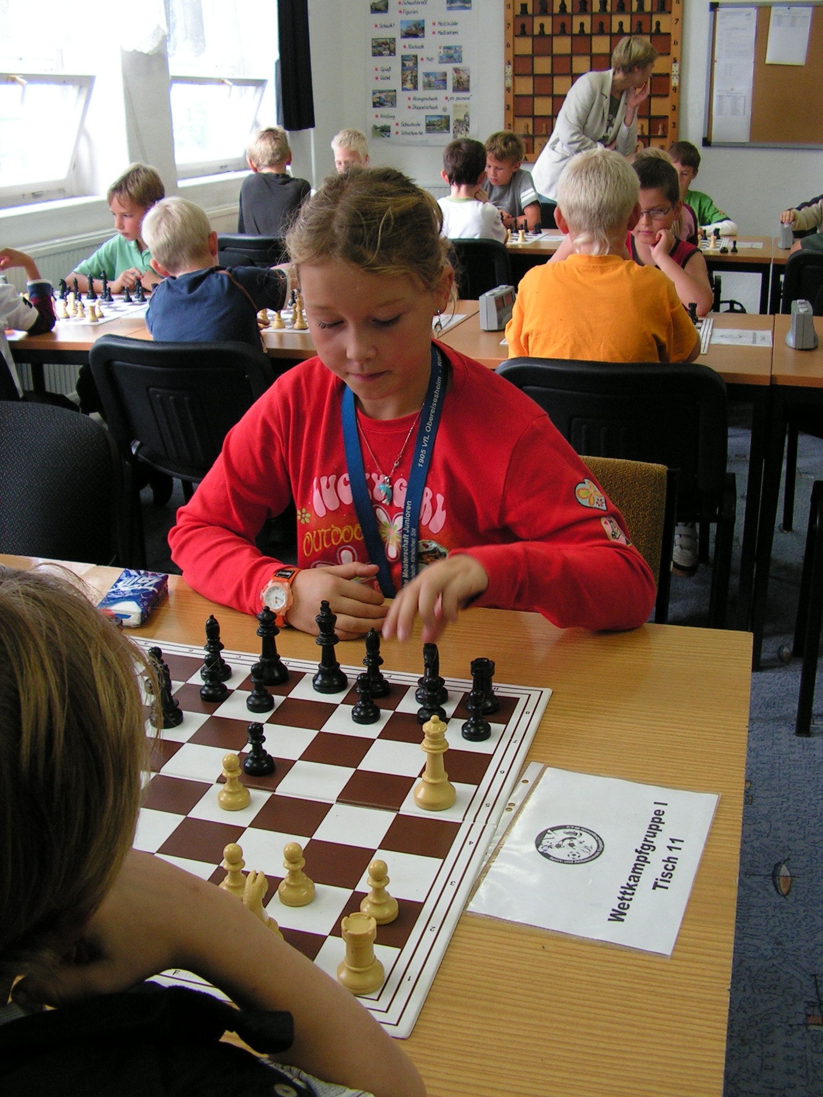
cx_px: 412
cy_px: 548
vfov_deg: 51.4
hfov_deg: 39.7
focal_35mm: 36
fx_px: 1141
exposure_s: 1/40
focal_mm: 6
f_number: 3.2
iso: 100
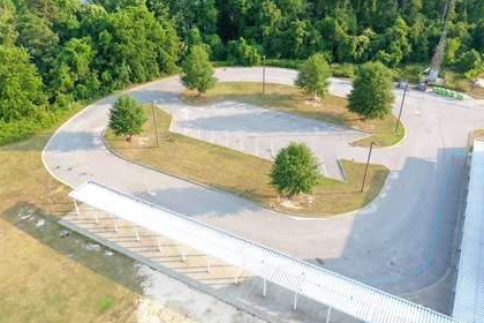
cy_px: 153
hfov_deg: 61.9
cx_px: 244
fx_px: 403
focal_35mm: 30
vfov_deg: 43.6
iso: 100
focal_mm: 10.26
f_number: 4
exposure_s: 1/120
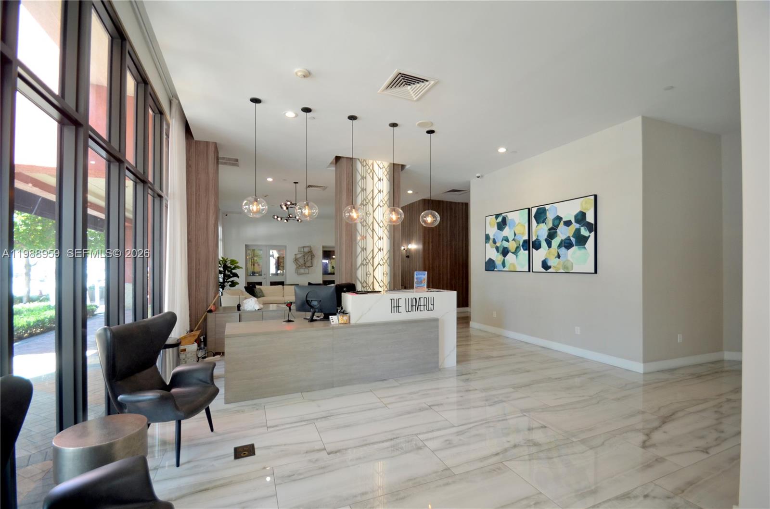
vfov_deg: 77.0
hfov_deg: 100.5
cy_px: 254
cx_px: 385
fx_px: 320
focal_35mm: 15
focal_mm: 10
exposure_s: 1/80
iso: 400
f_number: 4.5
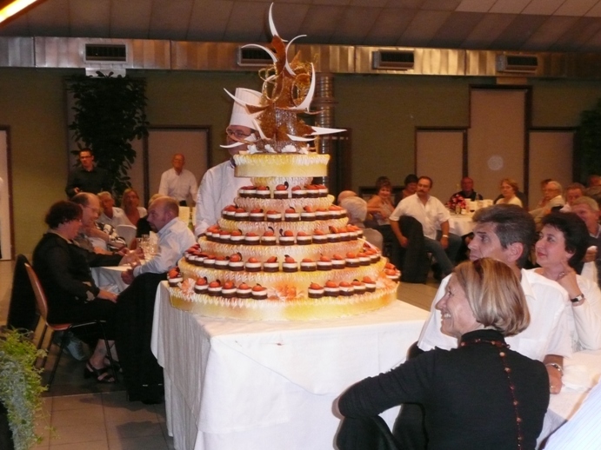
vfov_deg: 32.2
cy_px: 225
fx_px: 781
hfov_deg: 42.1
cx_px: 300
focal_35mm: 45
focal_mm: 7.3
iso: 640
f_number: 4.1
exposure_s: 1/30
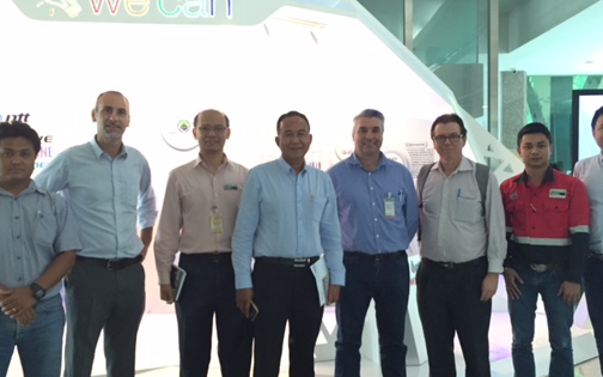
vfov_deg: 32.8
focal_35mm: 39
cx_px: 305
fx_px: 641
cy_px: 190
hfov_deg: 50.4
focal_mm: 4.15
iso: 160
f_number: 2.2
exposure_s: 1/30
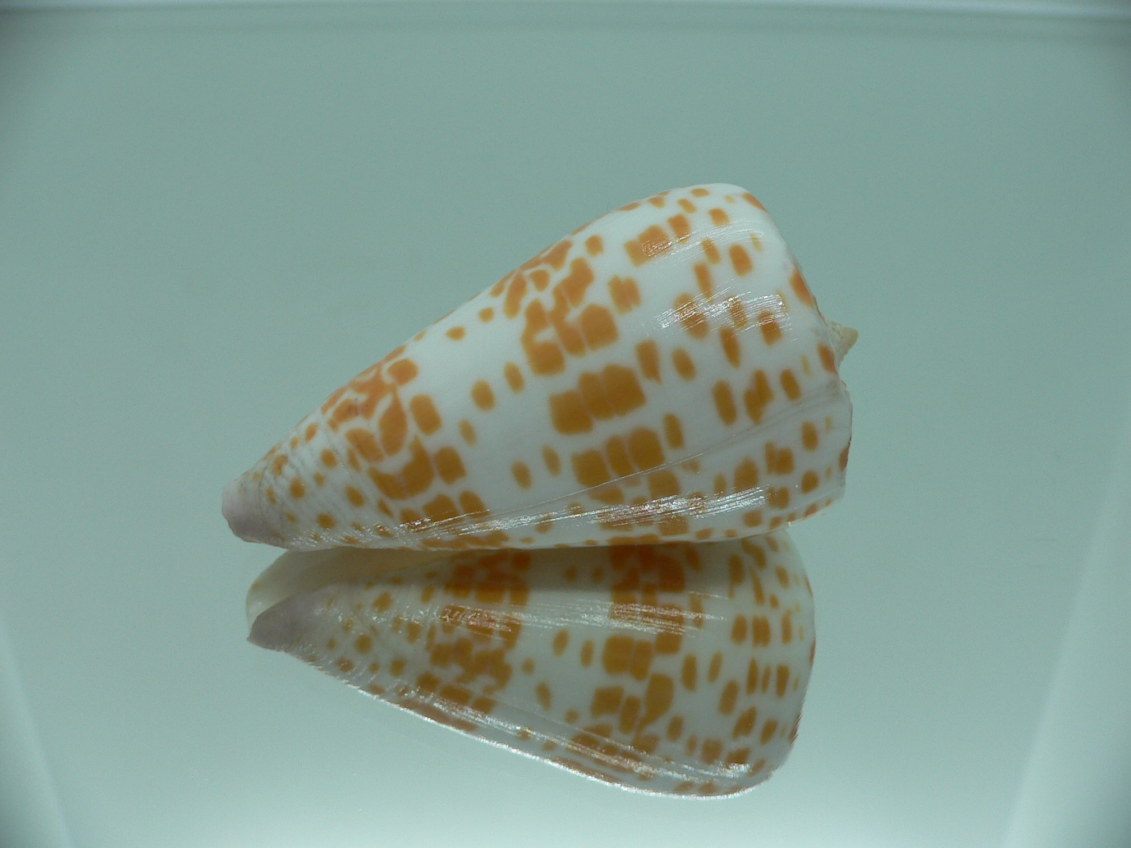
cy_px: 424
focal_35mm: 35
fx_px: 1144
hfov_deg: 52.6
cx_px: 566
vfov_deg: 40.7
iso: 80
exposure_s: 1/80
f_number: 2.8
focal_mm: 4.6
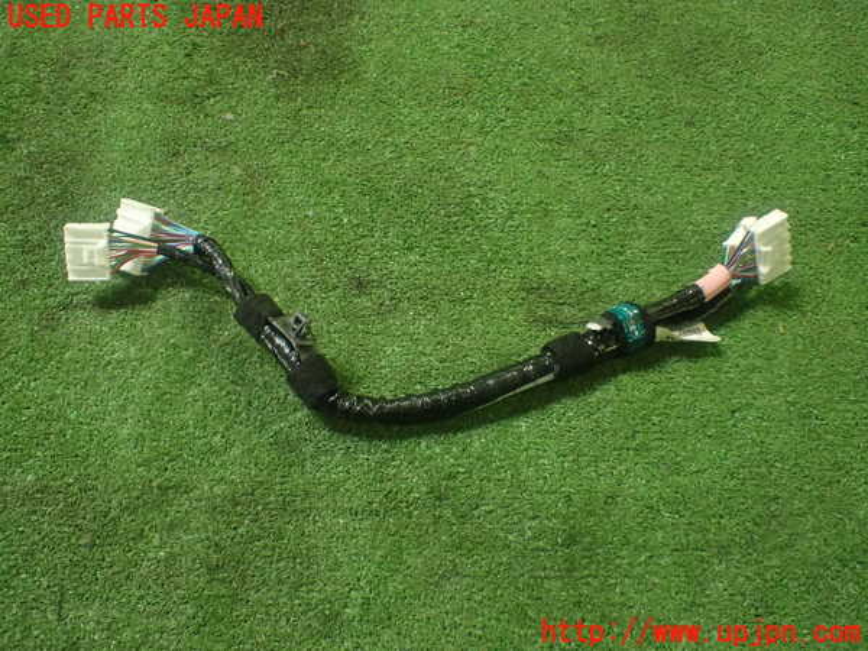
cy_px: 326
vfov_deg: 46.8
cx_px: 434
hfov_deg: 60.0
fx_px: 752
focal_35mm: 30
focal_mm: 5.4
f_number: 2.3
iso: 640
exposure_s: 1/125
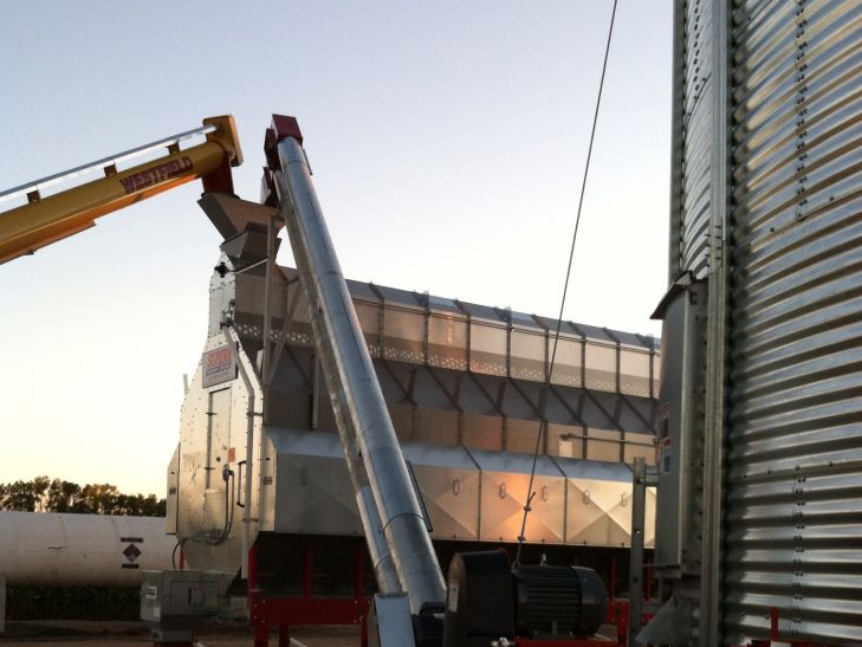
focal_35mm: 47
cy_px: 505
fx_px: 1171
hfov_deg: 40.4
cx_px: 432
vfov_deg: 30.2
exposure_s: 1/103
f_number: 2.8
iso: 80
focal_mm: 3.85
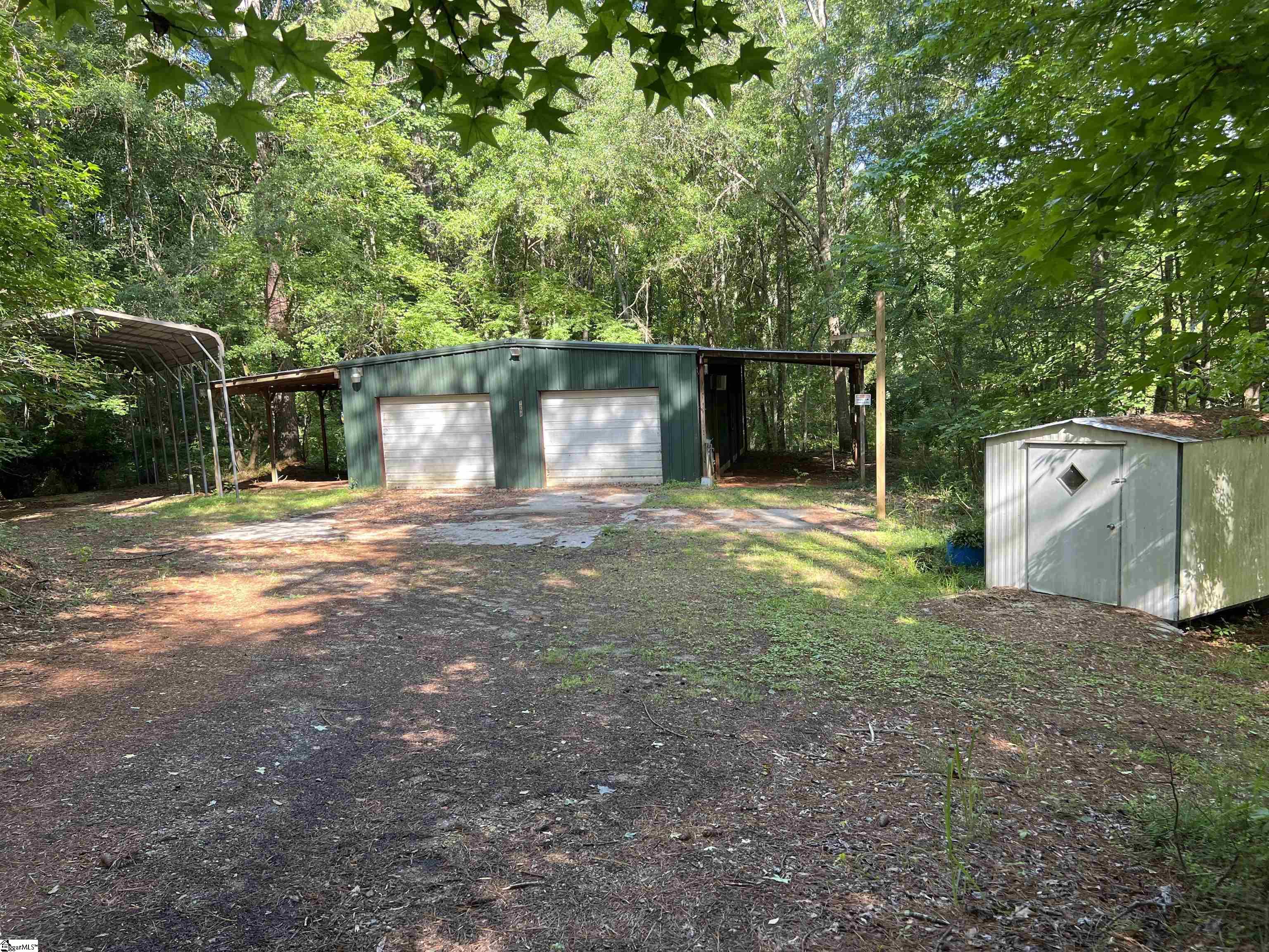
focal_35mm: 26
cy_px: 476
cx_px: 634
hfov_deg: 67.3
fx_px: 953
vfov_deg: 53.1
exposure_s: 1/148
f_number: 1.5
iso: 32
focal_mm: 5.7
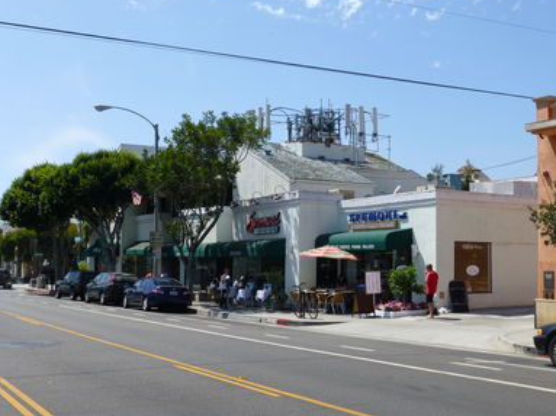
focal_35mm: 46
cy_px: 200
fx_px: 739
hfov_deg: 41.2
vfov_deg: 31.5
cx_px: 289
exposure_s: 1/1000
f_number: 4.1
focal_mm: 7.9
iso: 100
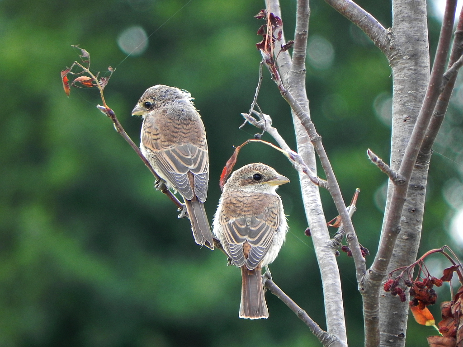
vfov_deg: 2.2
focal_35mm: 678
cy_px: 174
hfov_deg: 2.9
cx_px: 232
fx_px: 9068
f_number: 5
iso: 160
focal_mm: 120
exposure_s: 1/114
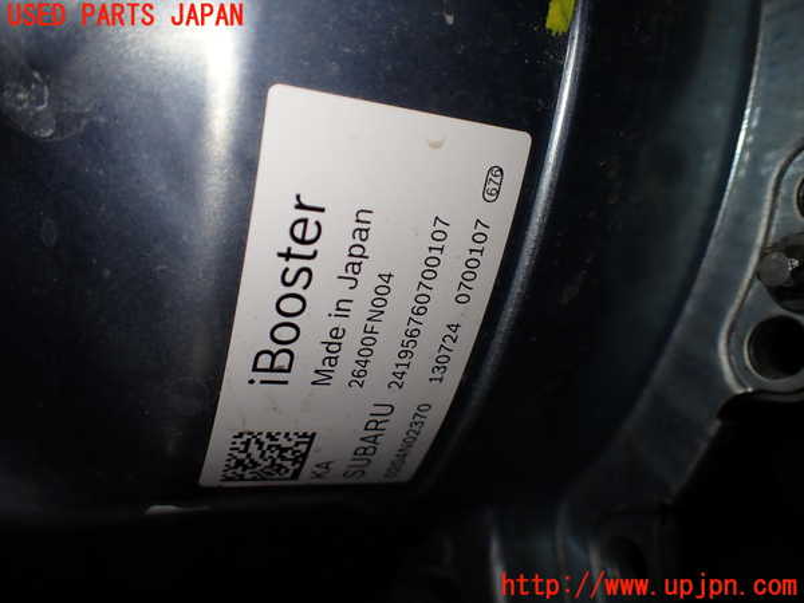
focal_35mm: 30
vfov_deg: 46.8
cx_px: 402
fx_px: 697
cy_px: 302
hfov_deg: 60.0
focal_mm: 5.4
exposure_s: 1/125
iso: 100
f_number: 2.3
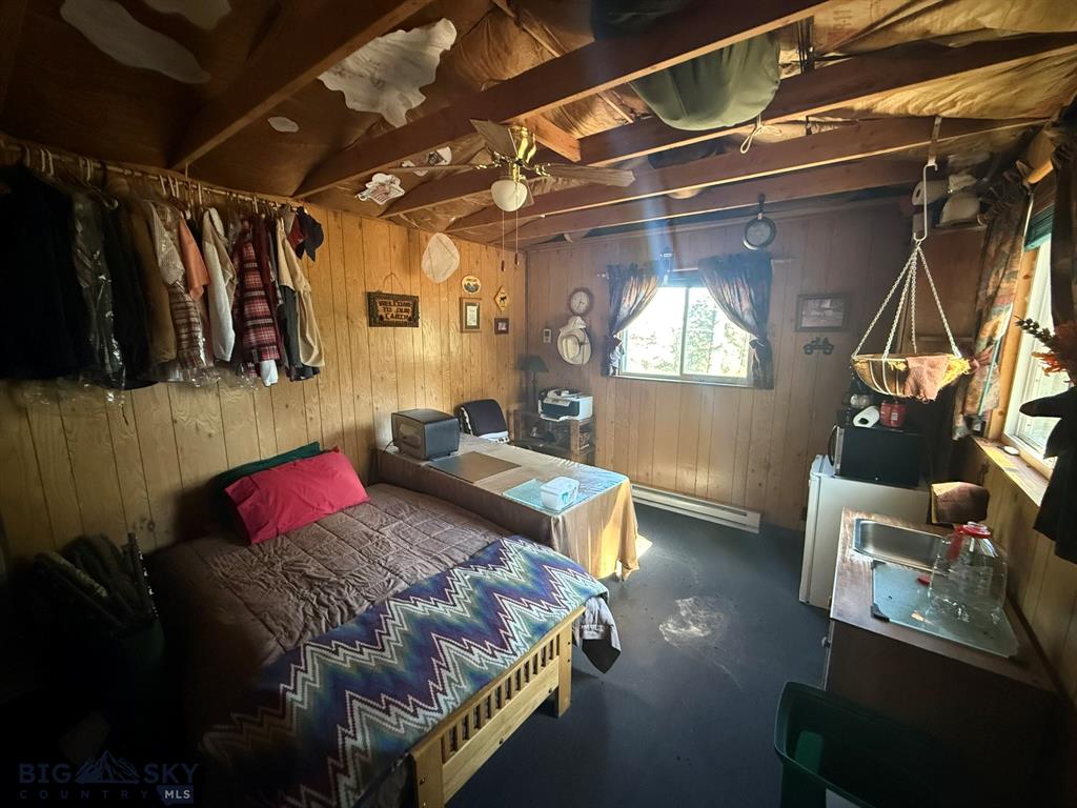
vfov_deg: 85.7
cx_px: 538
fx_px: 436
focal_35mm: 14
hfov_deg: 102.1
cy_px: 404
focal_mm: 2.22
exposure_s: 1/60
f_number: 2.2
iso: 1250
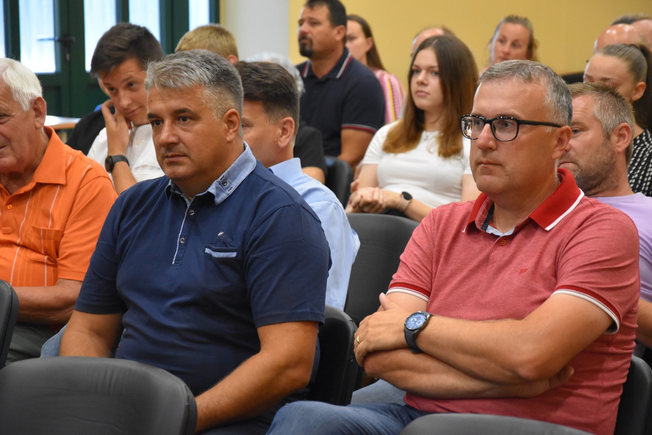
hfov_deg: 15.2
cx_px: 326
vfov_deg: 10.2
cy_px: 218
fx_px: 2445
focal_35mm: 135
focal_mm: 90
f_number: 5.6
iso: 3200
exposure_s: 1/125
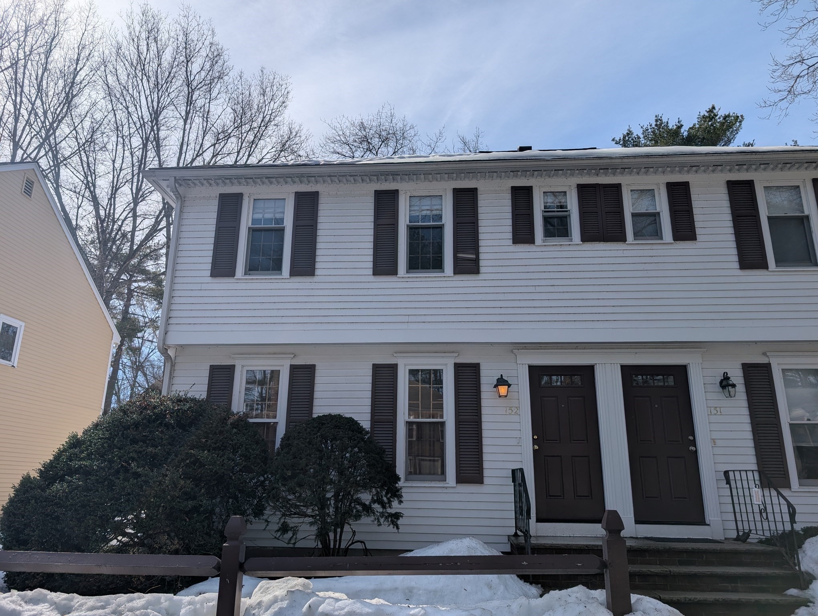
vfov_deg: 56.9
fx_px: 568
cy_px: 308
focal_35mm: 24
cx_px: 409
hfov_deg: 71.5
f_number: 1.68
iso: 20
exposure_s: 1/1938
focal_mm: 6.9
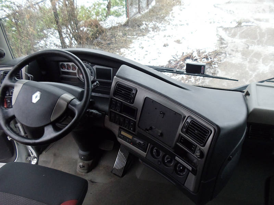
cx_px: 137
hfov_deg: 42.9
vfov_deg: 32.9
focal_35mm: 44
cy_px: 102
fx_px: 348
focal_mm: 6
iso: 400
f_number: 3.5
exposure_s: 1/80
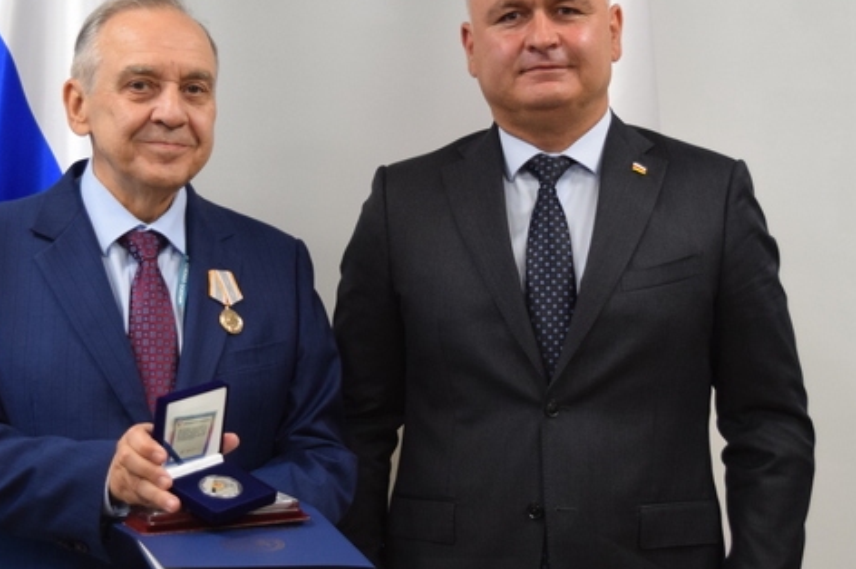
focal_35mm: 79
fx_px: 1873
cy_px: 340
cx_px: 386
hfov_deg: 25.7
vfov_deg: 17.3
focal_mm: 31
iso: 900
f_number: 4.2
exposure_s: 1/60
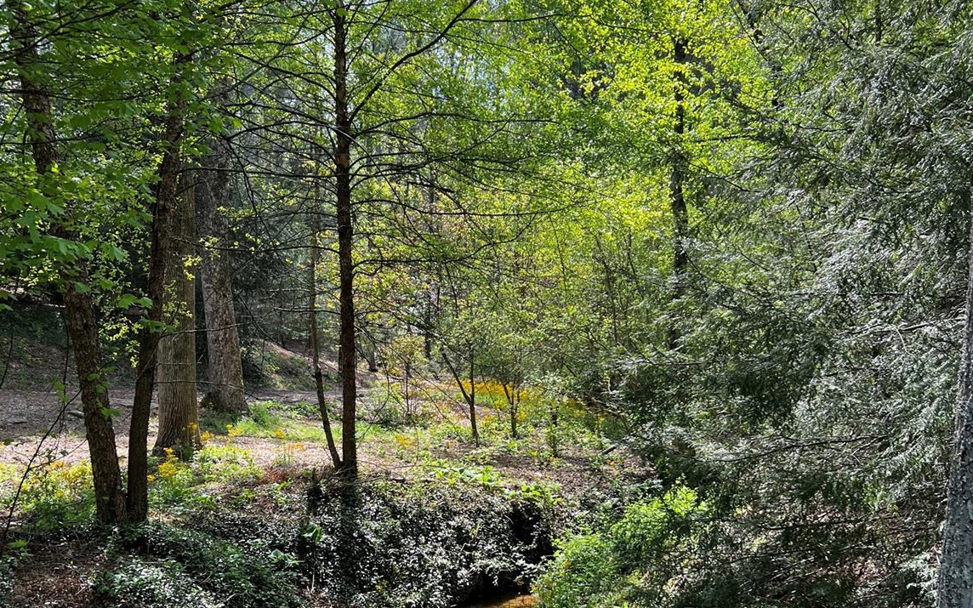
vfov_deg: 33.7
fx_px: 981
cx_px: 485
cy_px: 465
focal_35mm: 37
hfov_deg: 52.7
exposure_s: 1/733
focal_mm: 5.7
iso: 50
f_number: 1.5
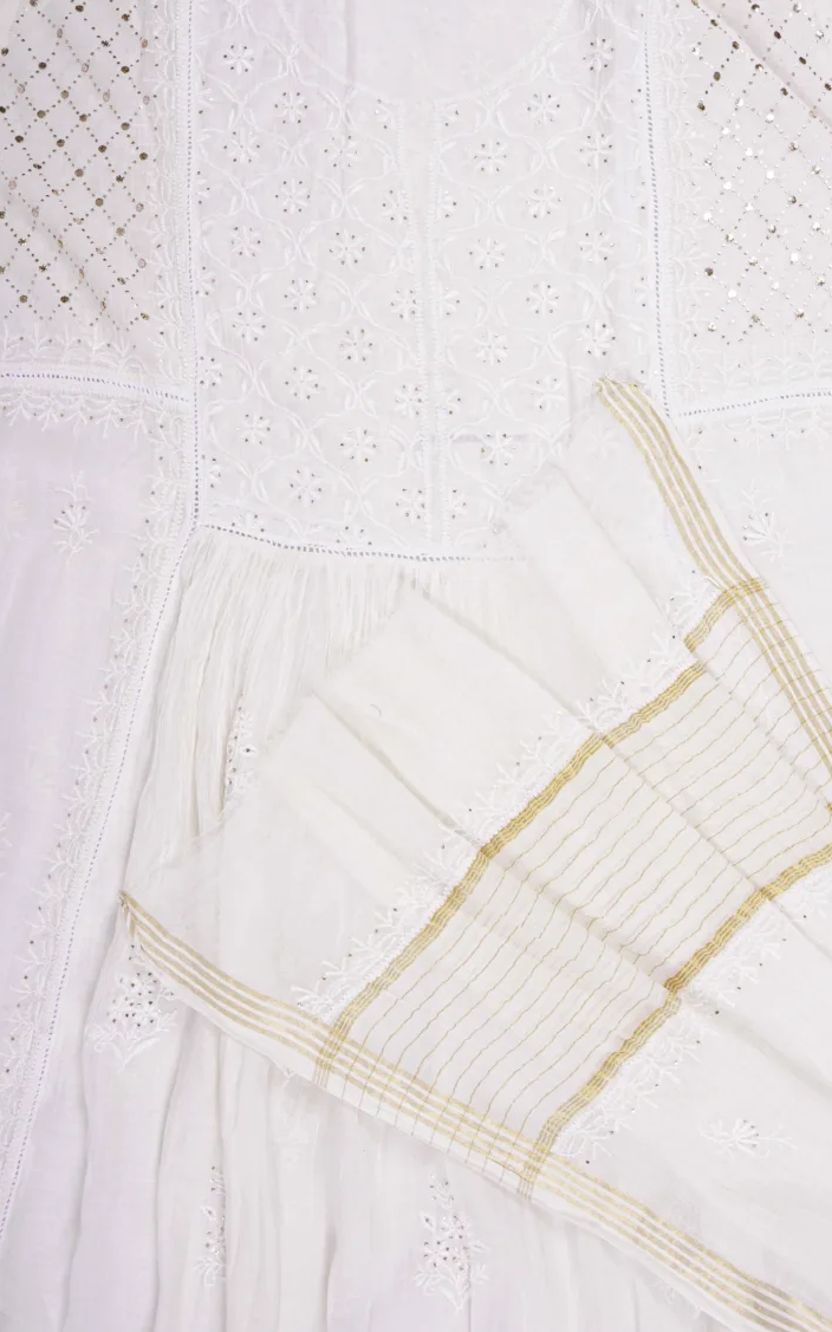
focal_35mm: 25
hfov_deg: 49.2
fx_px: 907
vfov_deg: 72.6
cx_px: 434
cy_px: 663
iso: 100
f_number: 14
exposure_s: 1/200
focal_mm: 16
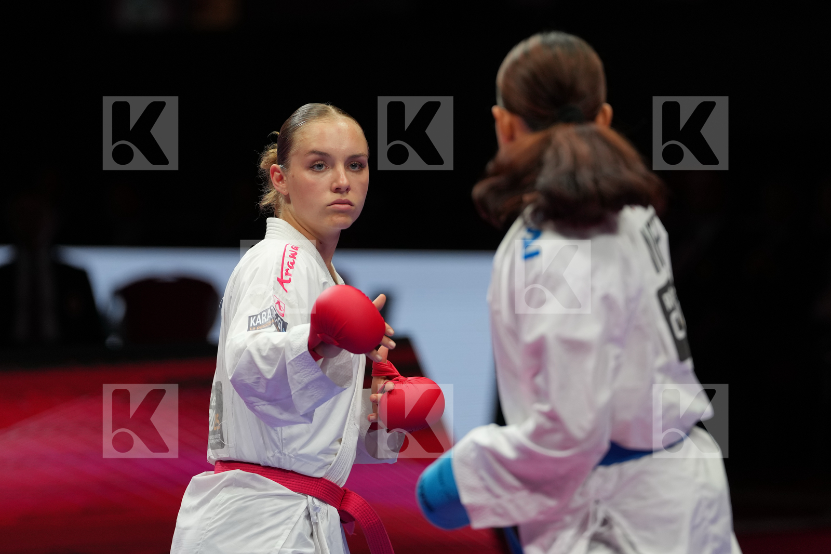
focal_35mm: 300
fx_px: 6923
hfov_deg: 6.9
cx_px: 416
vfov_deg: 4.6
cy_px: 277
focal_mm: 200
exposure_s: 1/1000
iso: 640
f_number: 2.8
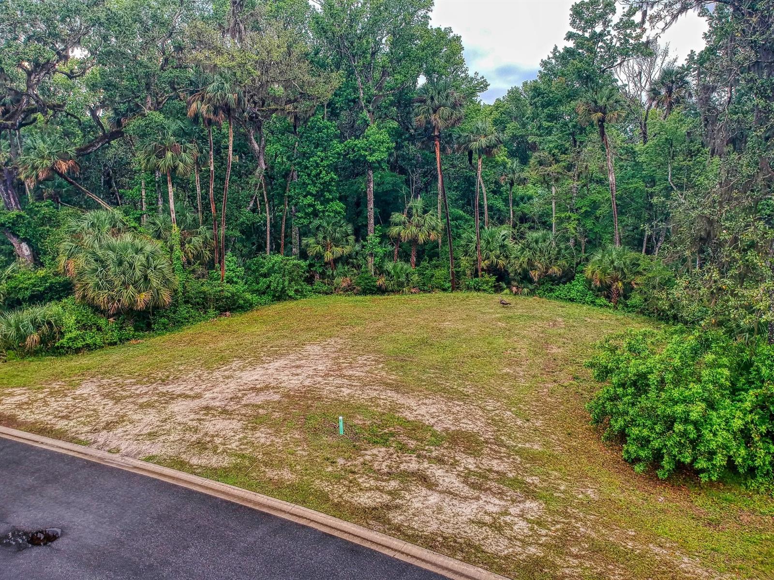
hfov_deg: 69.4
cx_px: 387
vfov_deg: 54.9
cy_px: 290
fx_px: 559
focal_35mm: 25
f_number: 2.6
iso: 100
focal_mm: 4.49
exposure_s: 1/240
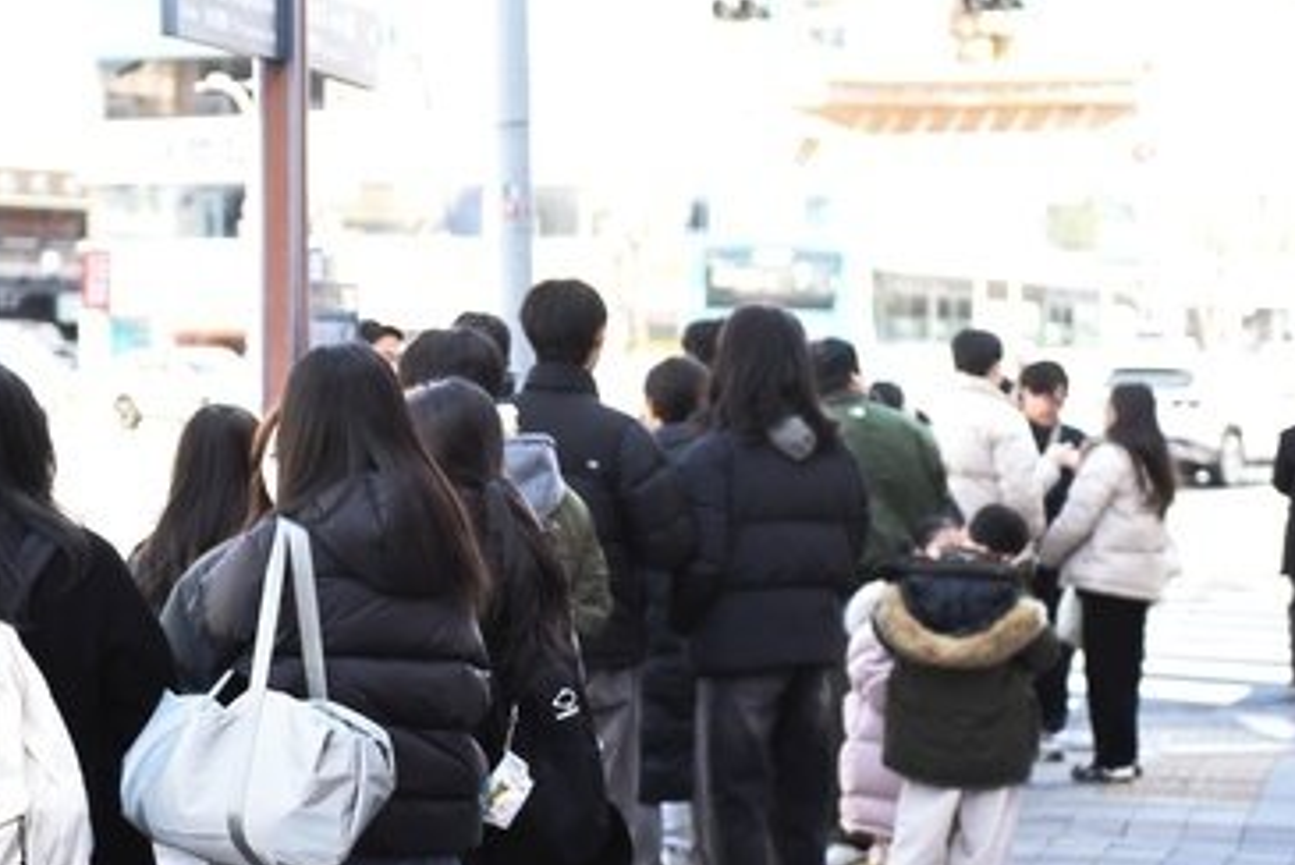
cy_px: 546
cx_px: 564
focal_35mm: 95
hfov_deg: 21.4
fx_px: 3420
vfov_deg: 14.4
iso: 1250
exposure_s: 1/1000
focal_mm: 62
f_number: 2.8
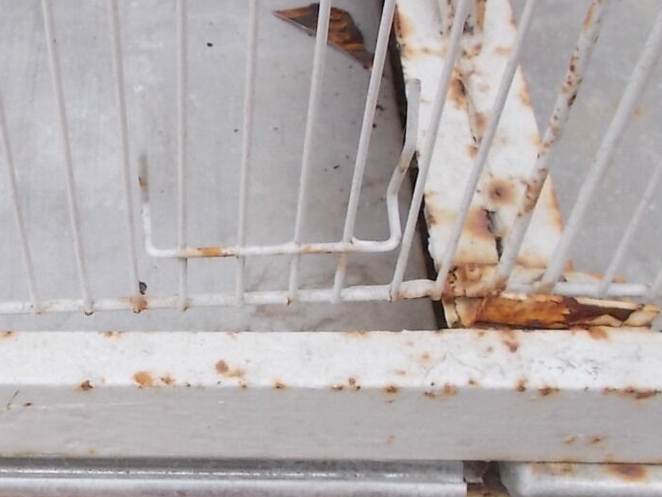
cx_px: 57
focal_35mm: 60
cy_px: 320
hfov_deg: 30.6
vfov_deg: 24.3
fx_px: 1148
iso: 80
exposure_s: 1/160
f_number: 3.2
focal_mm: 4.6
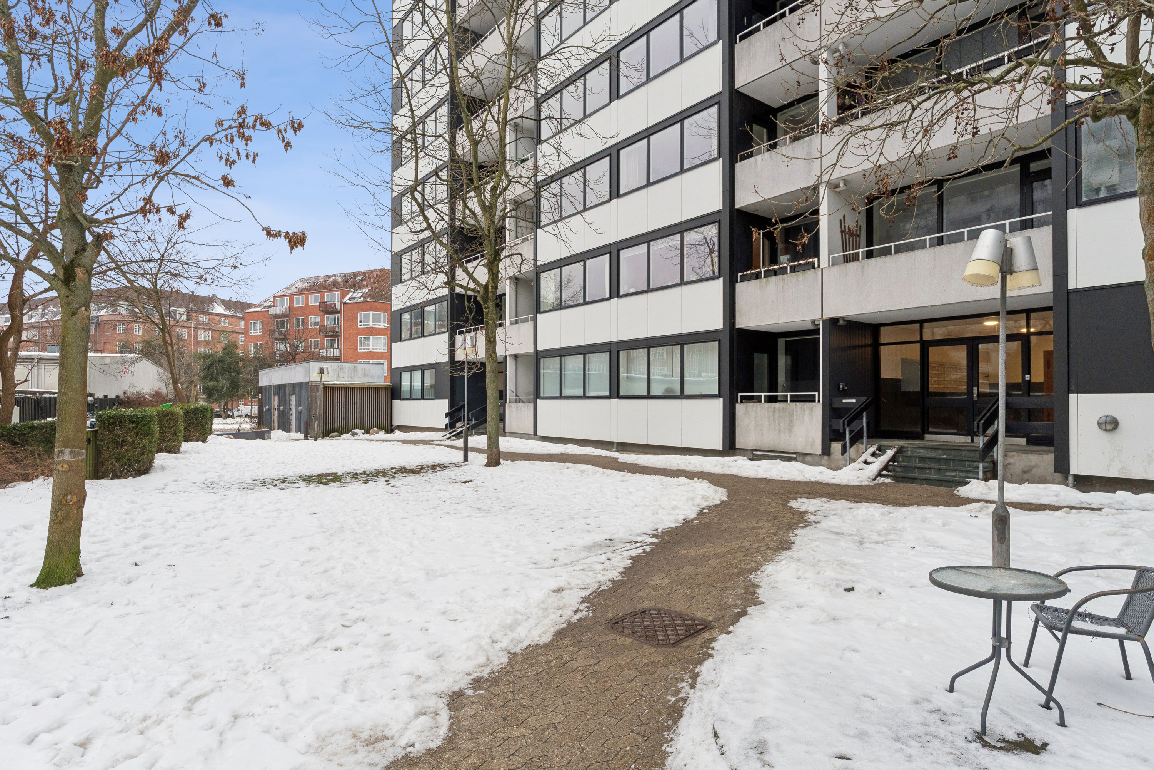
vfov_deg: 62.1
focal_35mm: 20
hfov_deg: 84.1
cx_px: 577
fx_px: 639
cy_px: 385
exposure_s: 1/100
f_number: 7.1
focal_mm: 13.3
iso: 400
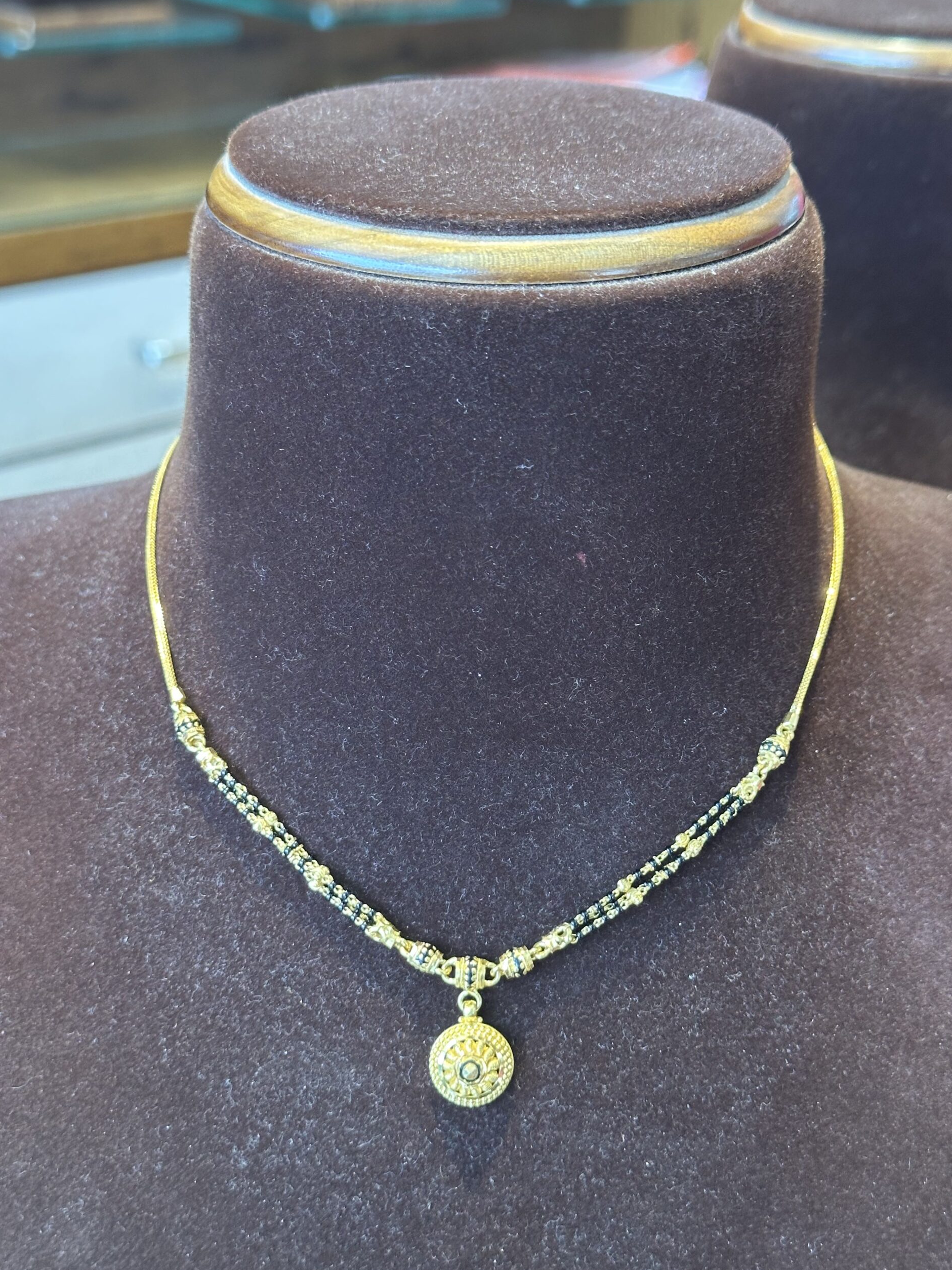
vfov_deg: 38.9
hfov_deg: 29.7
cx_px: 484
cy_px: 629
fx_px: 1797
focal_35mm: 49
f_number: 1.78
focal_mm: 6.86
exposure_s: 1/50
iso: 250
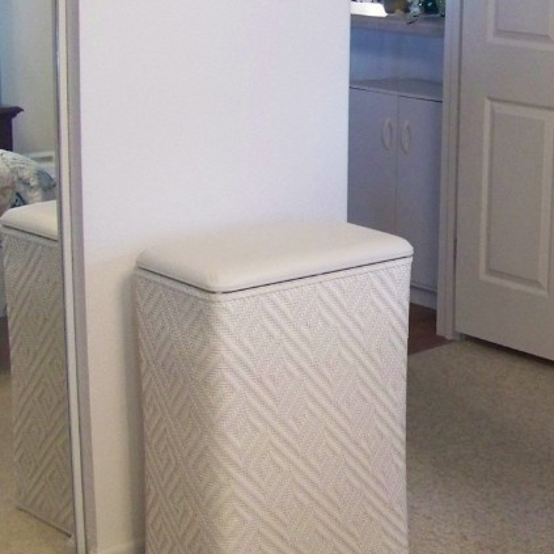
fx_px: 1394
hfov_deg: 21.8
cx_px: 536
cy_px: 250
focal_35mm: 77
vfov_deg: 22.5
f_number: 2.8
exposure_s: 1/30
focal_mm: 5.85
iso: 320
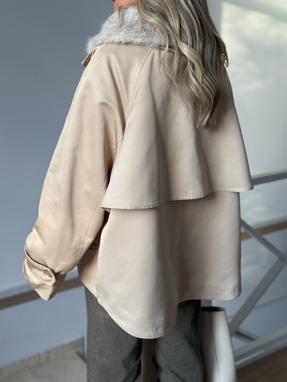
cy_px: 191
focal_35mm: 48
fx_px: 531
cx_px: 144
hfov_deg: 30.3
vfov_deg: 39.7
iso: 50
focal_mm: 6.76
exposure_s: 1/201
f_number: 1.78
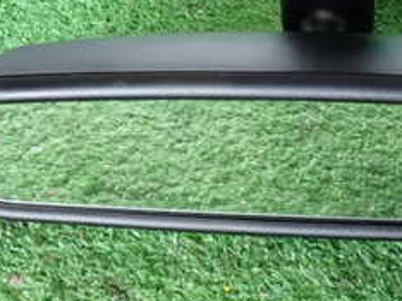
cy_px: 52
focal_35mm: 77
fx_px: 893
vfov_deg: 18.9
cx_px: 299
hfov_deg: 25.1
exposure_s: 1/30
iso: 250
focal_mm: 5.4
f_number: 2.3
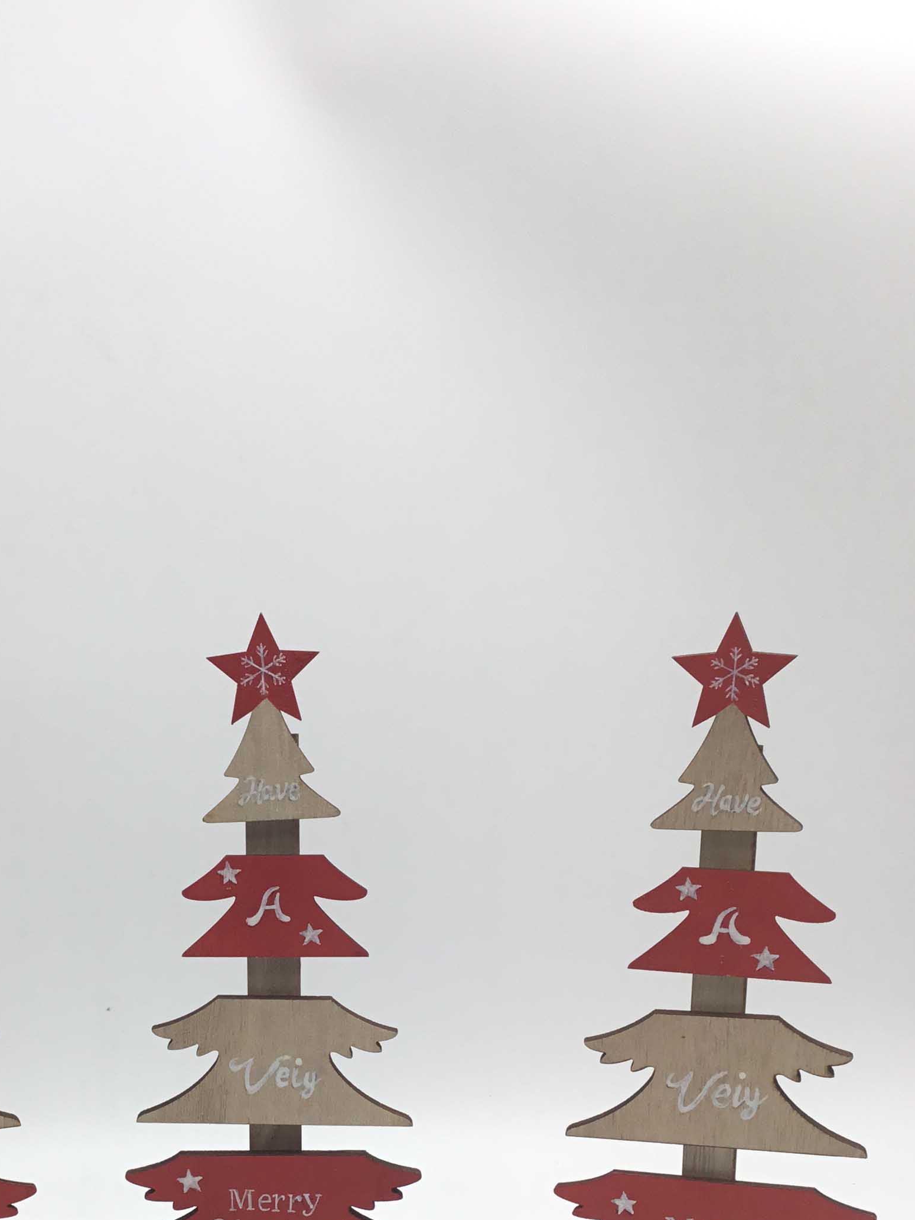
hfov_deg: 29.4
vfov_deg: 37.7
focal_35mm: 49
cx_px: 271
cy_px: 945
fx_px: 1727
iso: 25
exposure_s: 1/133
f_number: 2.4
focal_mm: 3.3
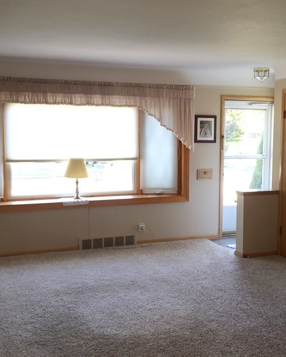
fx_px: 466
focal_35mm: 44
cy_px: 182
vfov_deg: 42.0
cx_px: 169
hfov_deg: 34.1
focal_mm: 4.15
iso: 32
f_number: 2.2
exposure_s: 1/40
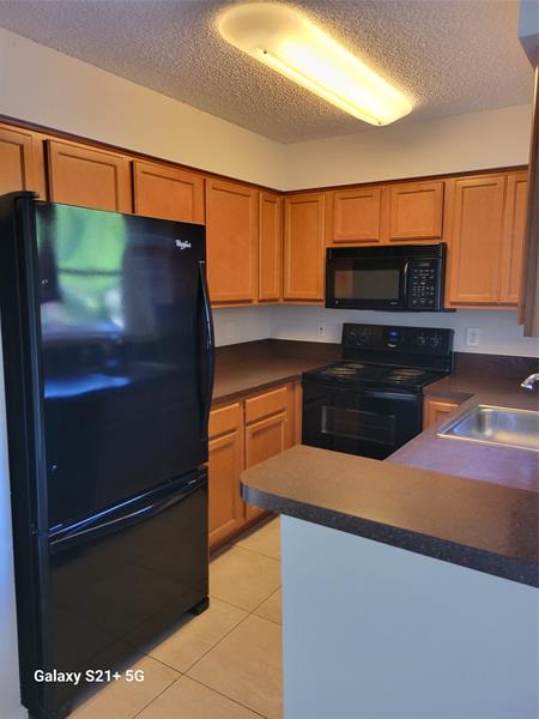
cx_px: 270
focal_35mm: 26
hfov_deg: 53.1
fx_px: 540
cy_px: 360
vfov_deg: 67.3
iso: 200
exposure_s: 1/40
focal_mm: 5.4
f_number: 1.8
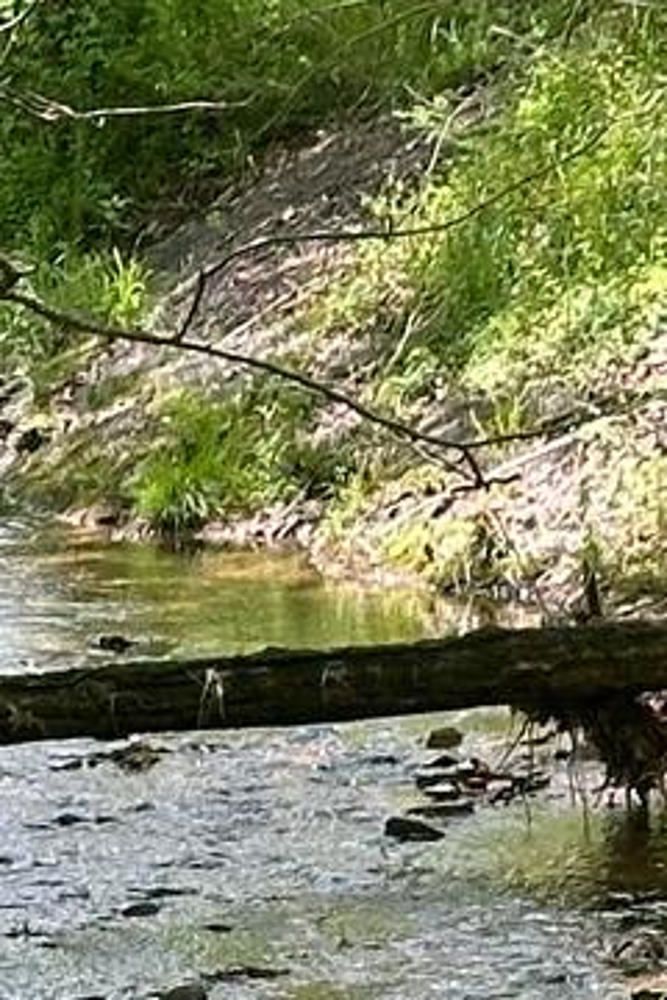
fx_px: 7892
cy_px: 1397
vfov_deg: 7.2
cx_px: 445
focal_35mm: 284
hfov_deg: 4.8
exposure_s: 1/271
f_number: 1.78
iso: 64
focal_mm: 6.86
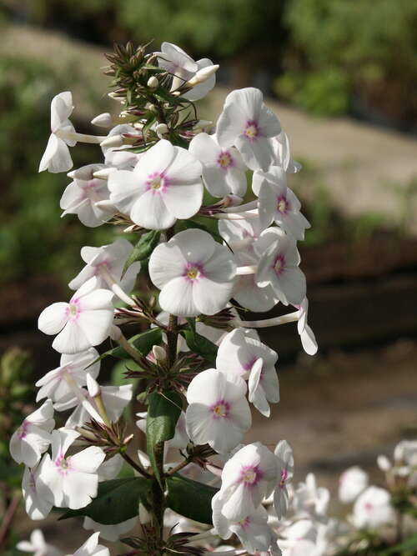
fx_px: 2105
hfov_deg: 11.3
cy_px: 278
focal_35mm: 131
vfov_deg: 15.1
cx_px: 208
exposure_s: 1/1000
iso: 100
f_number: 5.6
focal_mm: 33.12
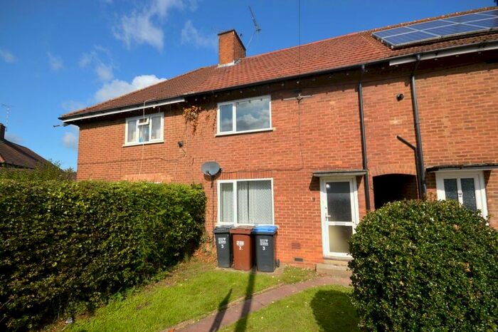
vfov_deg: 77.3
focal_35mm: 15
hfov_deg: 100.4
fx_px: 207
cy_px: 166
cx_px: 249
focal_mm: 10
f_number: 9
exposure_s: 1/200
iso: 100
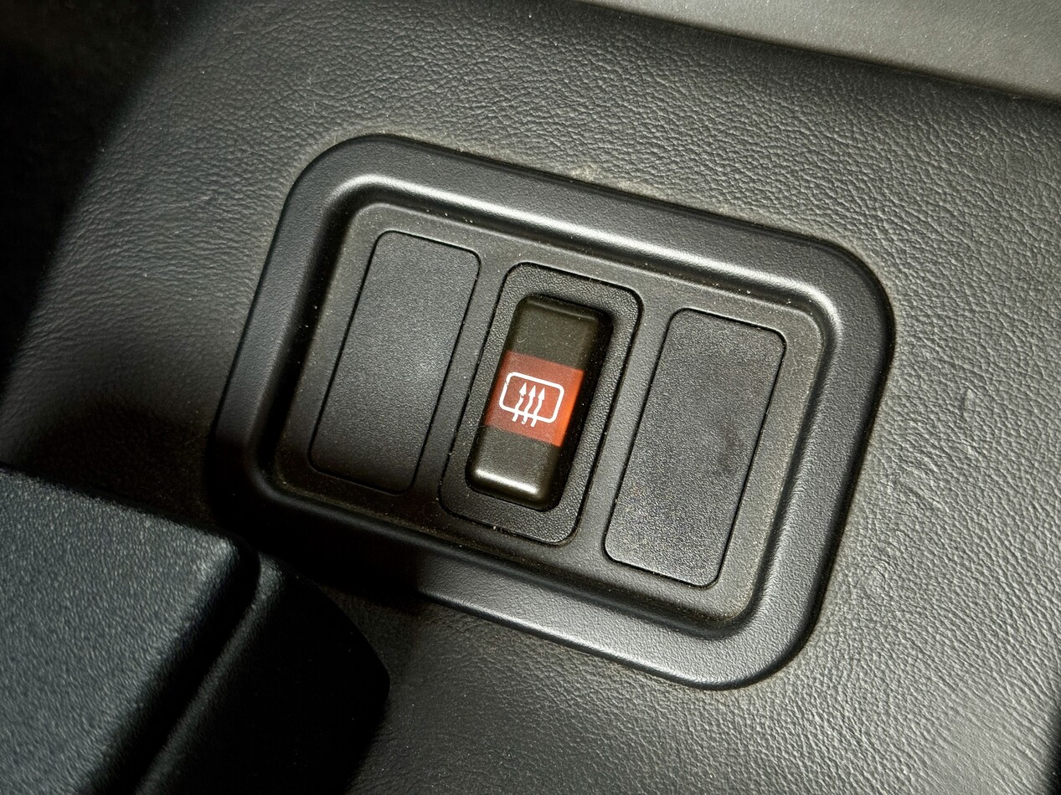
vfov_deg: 30.3
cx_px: 530
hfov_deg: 39.7
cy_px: 398
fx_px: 1471
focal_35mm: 48
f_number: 1.78
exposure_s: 1/60
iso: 250
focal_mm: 6.76
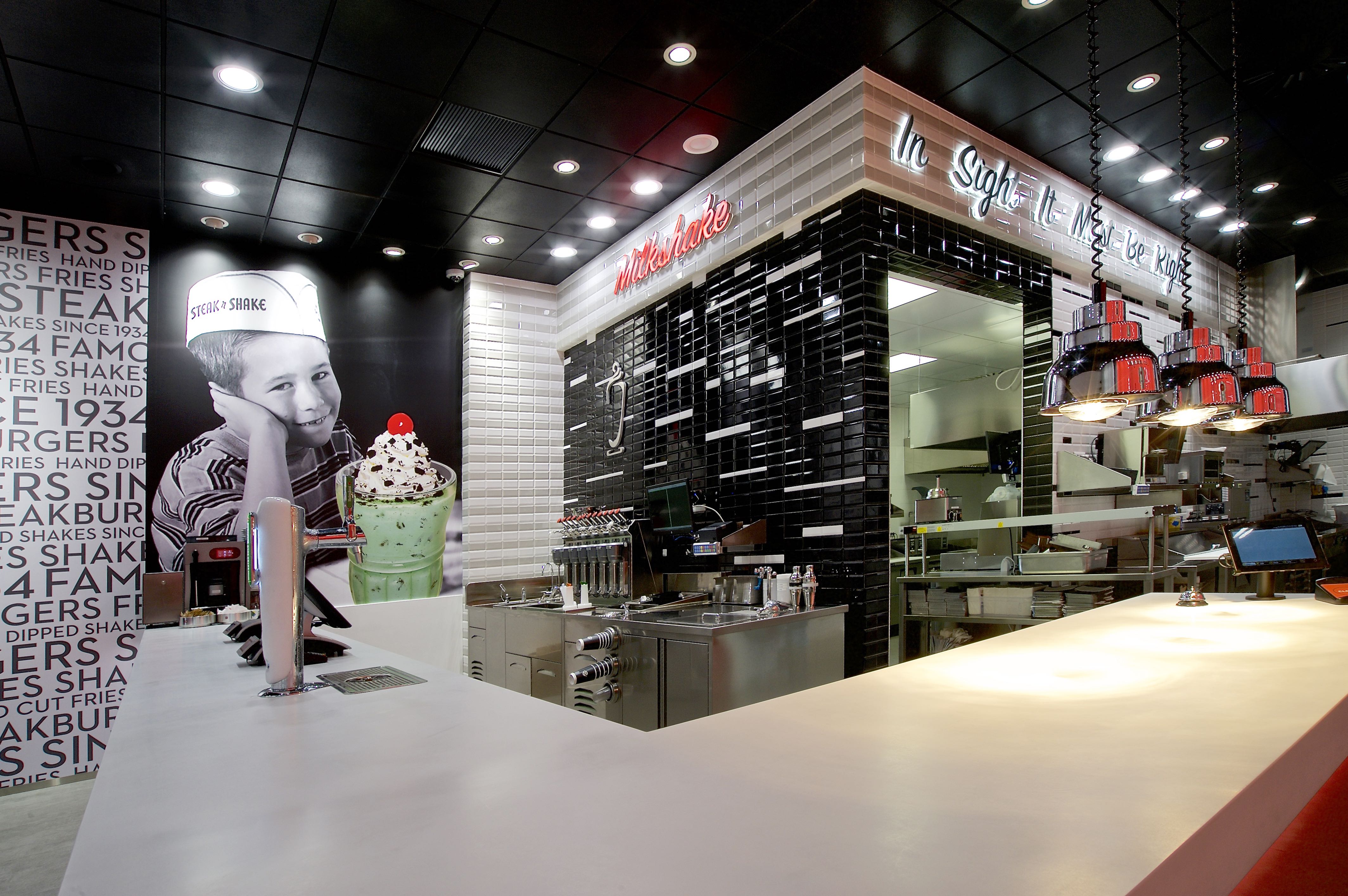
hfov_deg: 93.3
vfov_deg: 70.4
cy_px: 448
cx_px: 674
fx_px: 636
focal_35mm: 17
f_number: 13
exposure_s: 1/5
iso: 200
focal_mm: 17
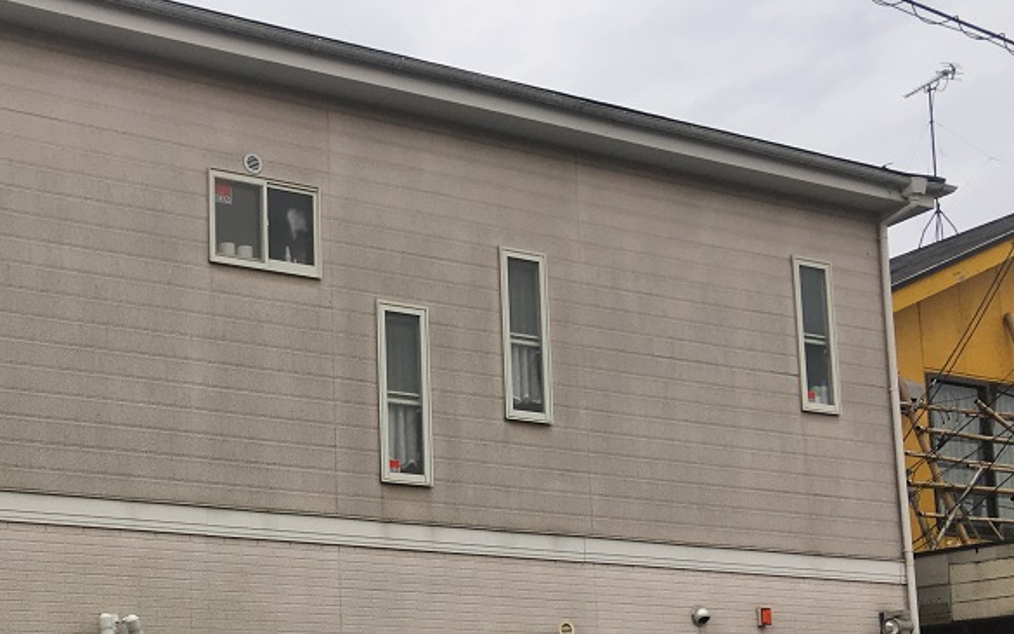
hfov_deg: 35.3
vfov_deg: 22.6
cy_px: 568
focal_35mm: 56
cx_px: 236
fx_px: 1548
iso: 25
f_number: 2.2
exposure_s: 1/398
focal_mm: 4.15
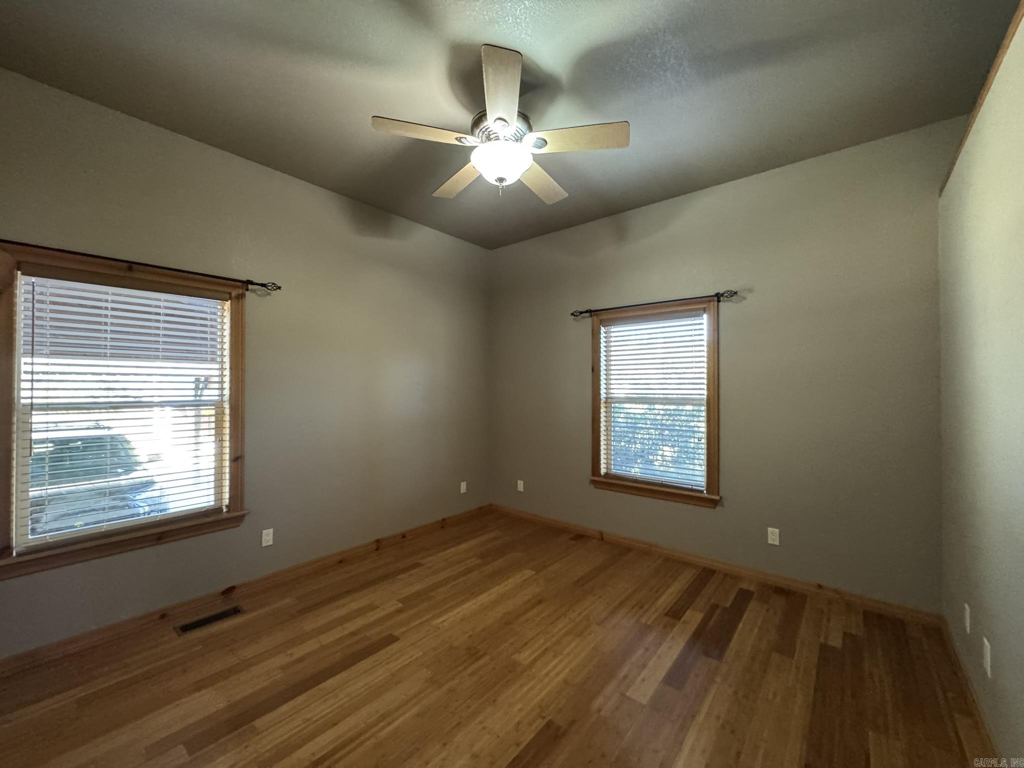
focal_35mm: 14
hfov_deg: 102.1
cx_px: 512
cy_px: 384
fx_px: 414
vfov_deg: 85.7
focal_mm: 2.22
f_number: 2.2
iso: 640
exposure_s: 1/60
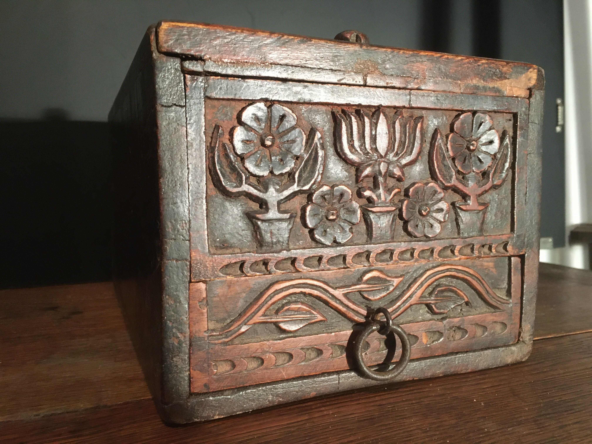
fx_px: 496
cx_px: 296
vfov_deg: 48.2
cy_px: 222
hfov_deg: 61.7
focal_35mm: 29
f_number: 2.2
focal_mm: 4.15
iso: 200
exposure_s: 1/17
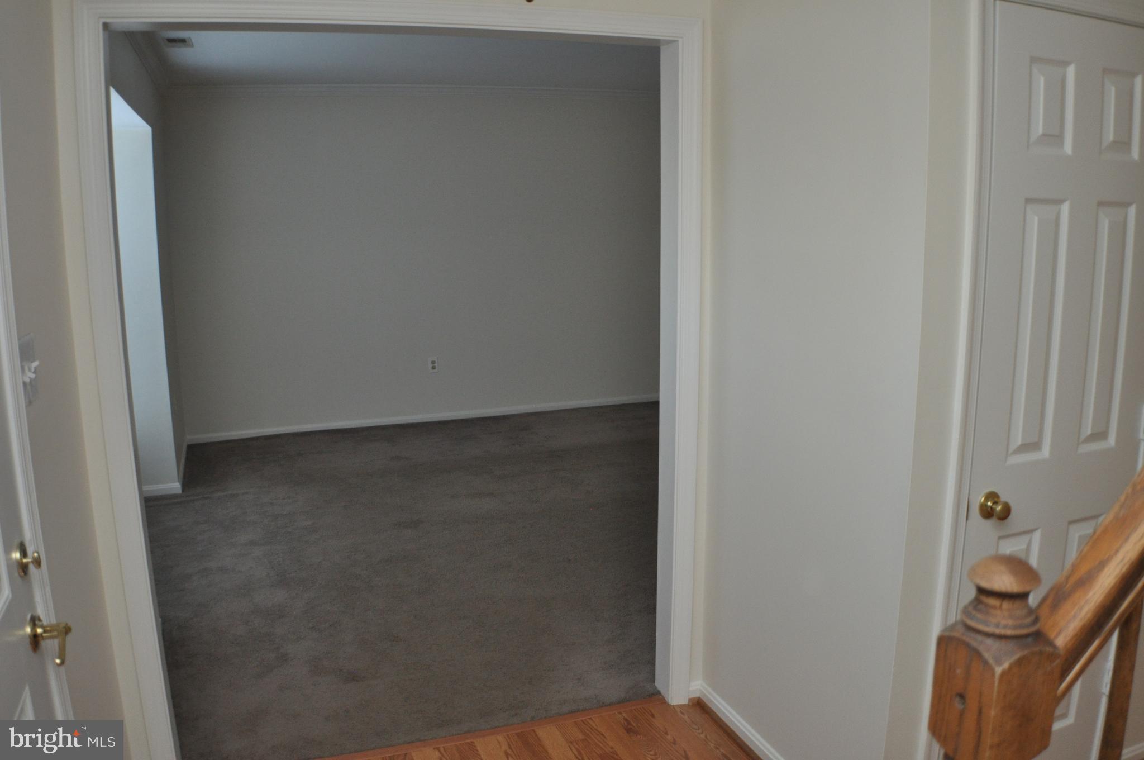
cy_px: 380
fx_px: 1238
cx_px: 572
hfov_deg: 49.6
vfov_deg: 34.1
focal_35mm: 39
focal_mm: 26
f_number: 4.2
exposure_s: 1/30
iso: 800
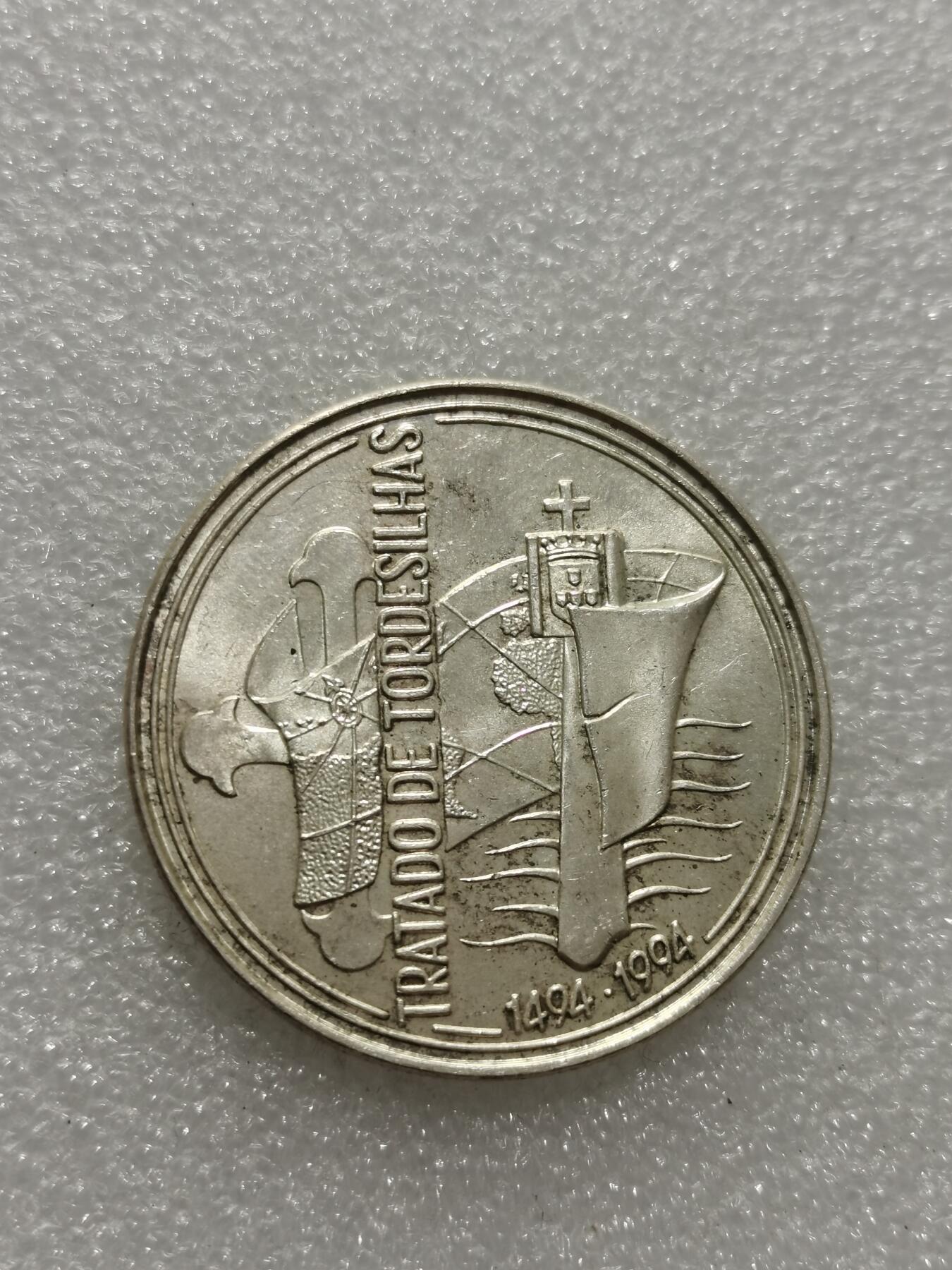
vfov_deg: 34.9
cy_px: 635
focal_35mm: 55
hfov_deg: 26.6
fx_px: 2017
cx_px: 476
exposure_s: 1/121
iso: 50
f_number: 1.8
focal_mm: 5.58
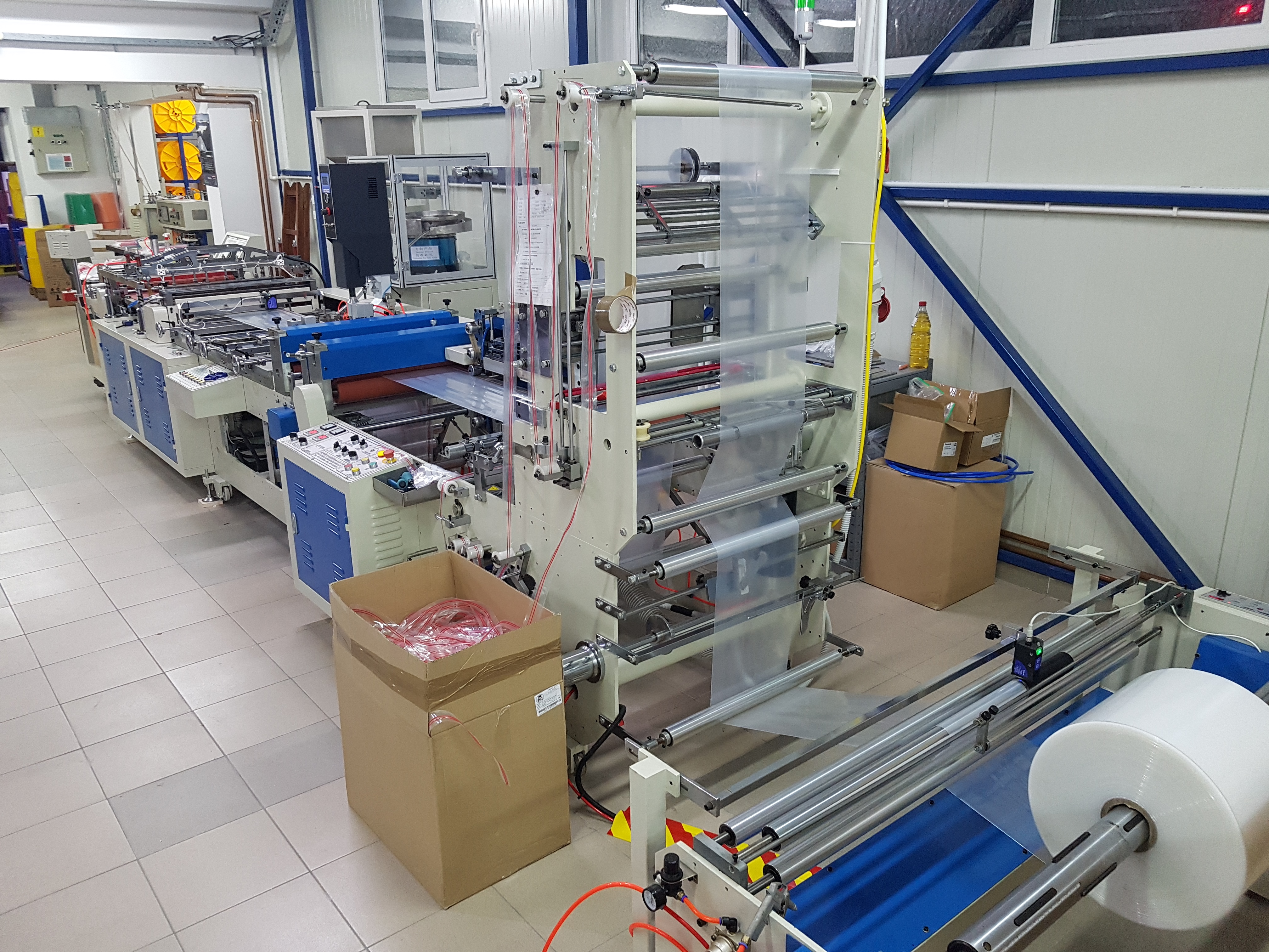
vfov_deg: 53.1
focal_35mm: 26
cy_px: 476
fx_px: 953
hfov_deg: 67.3
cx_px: 634
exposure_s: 1/25
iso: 200
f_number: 1.7
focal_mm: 4.2
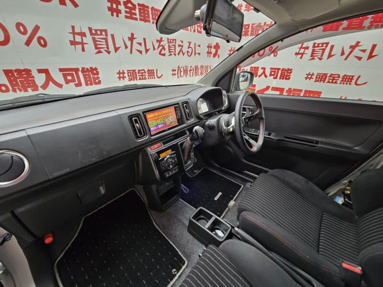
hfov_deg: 106.2
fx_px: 144
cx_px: 192
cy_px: 144
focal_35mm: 13
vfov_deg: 89.9
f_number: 2.2
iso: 160
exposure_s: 1/50
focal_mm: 2.2
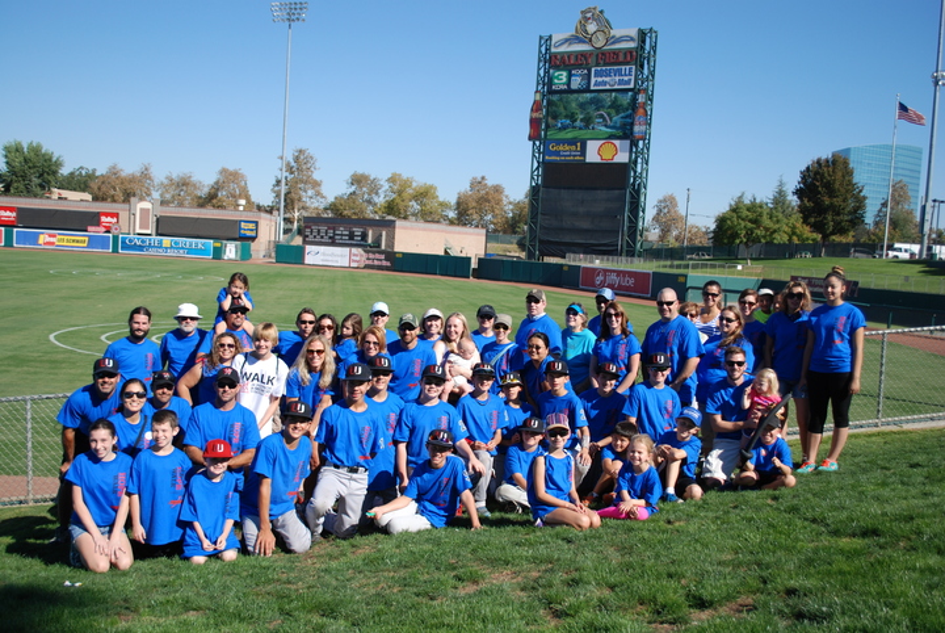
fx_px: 867
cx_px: 472
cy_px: 316
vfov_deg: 40.1
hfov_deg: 57.2
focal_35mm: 33
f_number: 4
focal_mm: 22
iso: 100
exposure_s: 1/640
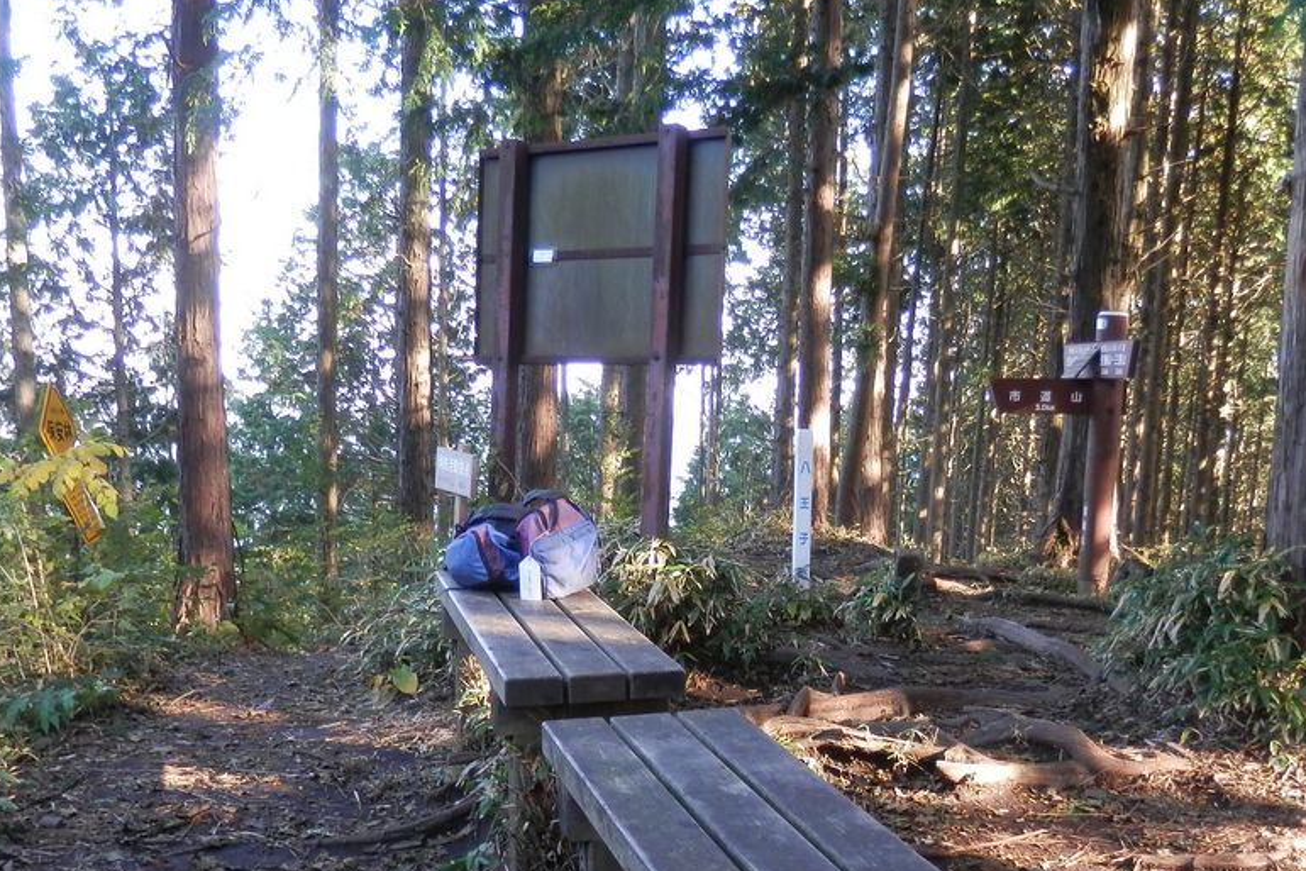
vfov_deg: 47.9
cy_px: 467
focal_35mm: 27
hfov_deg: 67.4
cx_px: 671
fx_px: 979
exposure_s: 1/30
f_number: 3
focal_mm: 4.5
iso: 80
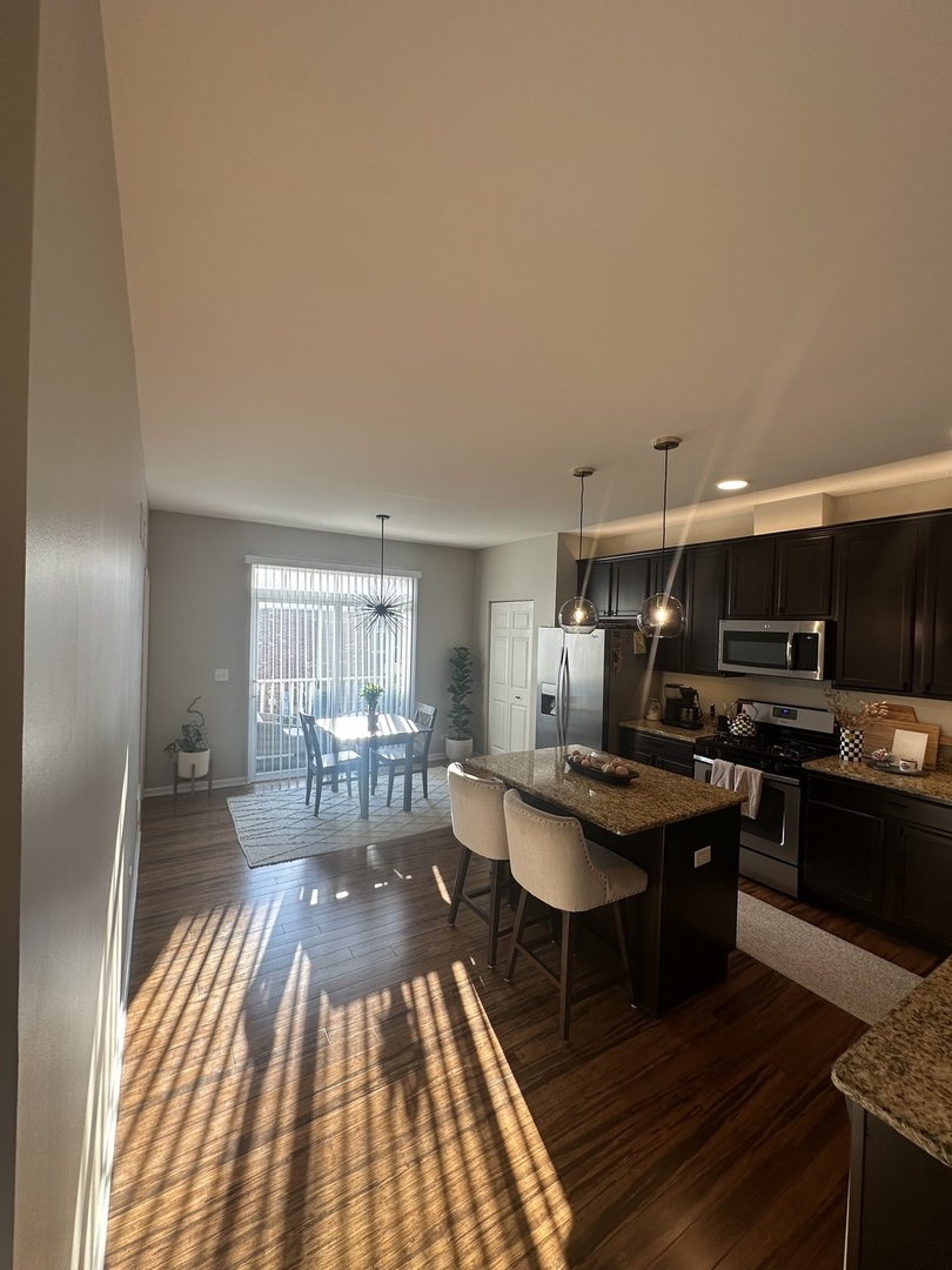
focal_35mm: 14
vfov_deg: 102.1
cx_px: 476
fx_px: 513
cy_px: 635
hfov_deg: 85.7
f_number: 2.2
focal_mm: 2.22
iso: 50
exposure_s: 1/120
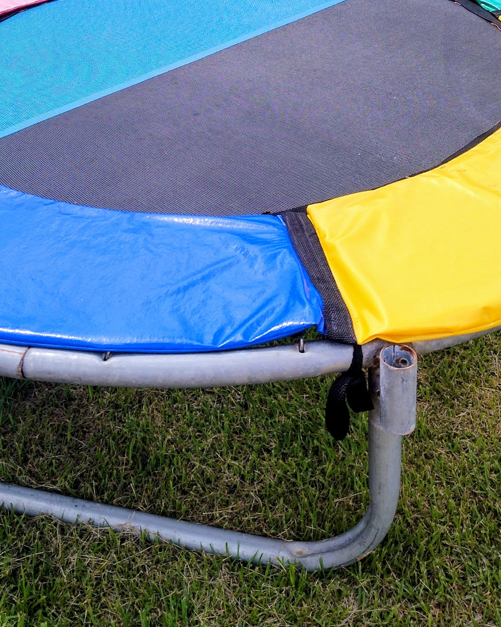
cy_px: 115
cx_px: 209
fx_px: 797
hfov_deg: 34.8
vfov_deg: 40.9
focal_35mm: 43
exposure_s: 1/1047
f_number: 1.8
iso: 100
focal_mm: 5.56
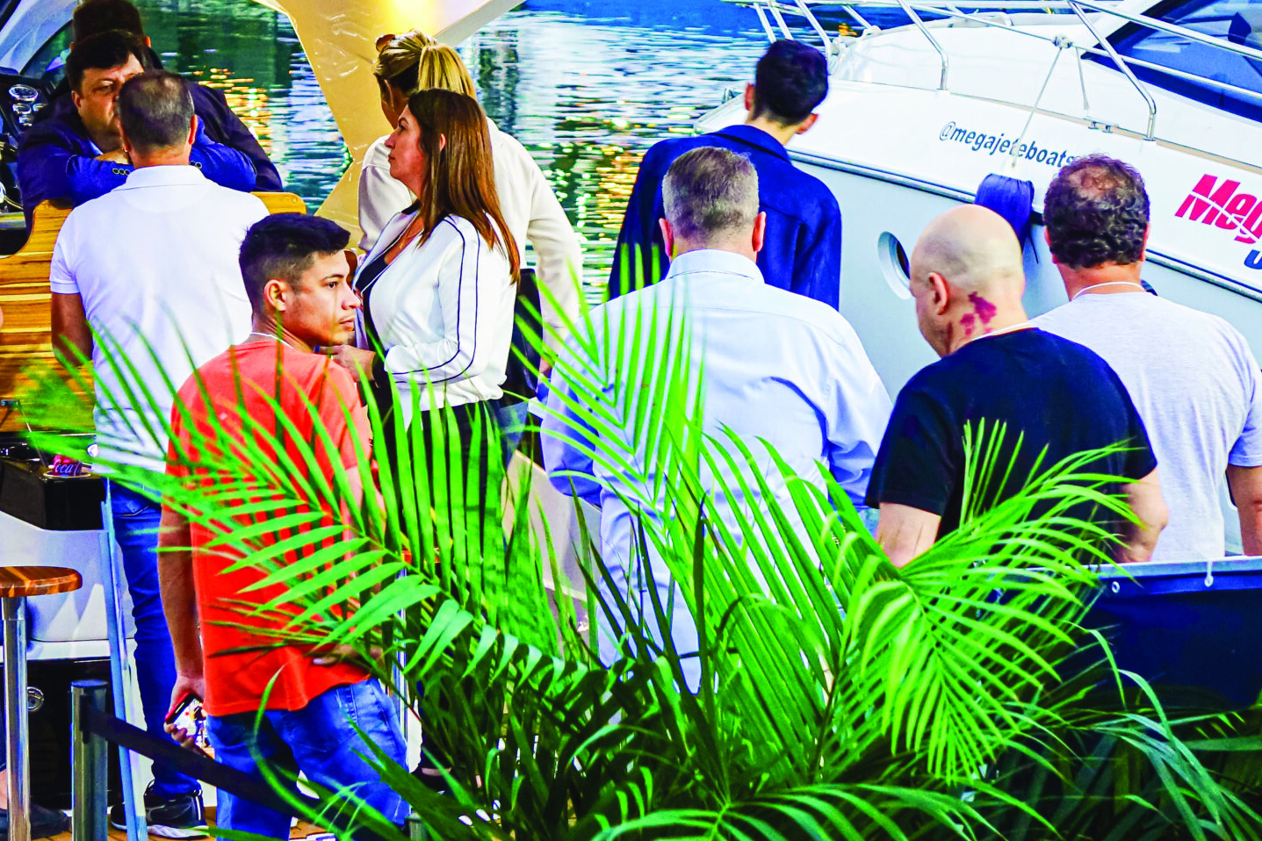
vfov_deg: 8.8
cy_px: 281
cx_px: 587
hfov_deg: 13.2
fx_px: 5433
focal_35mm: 155
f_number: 2.8
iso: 400
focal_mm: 31.77
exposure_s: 1/40
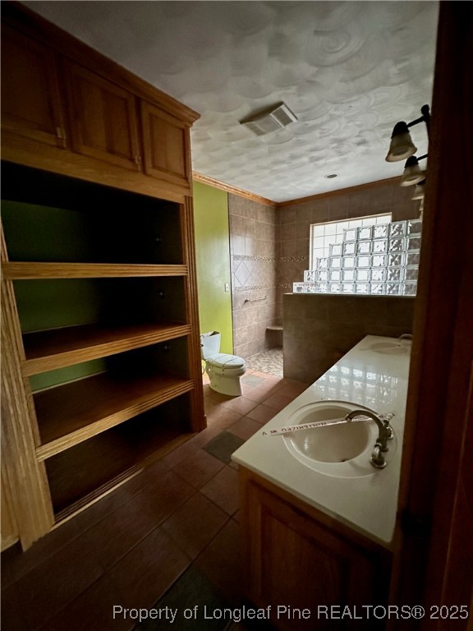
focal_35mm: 14
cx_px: 236
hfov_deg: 85.7
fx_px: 255
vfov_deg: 102.1
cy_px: 316
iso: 1250
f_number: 2.2
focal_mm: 2.22
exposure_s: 1/50
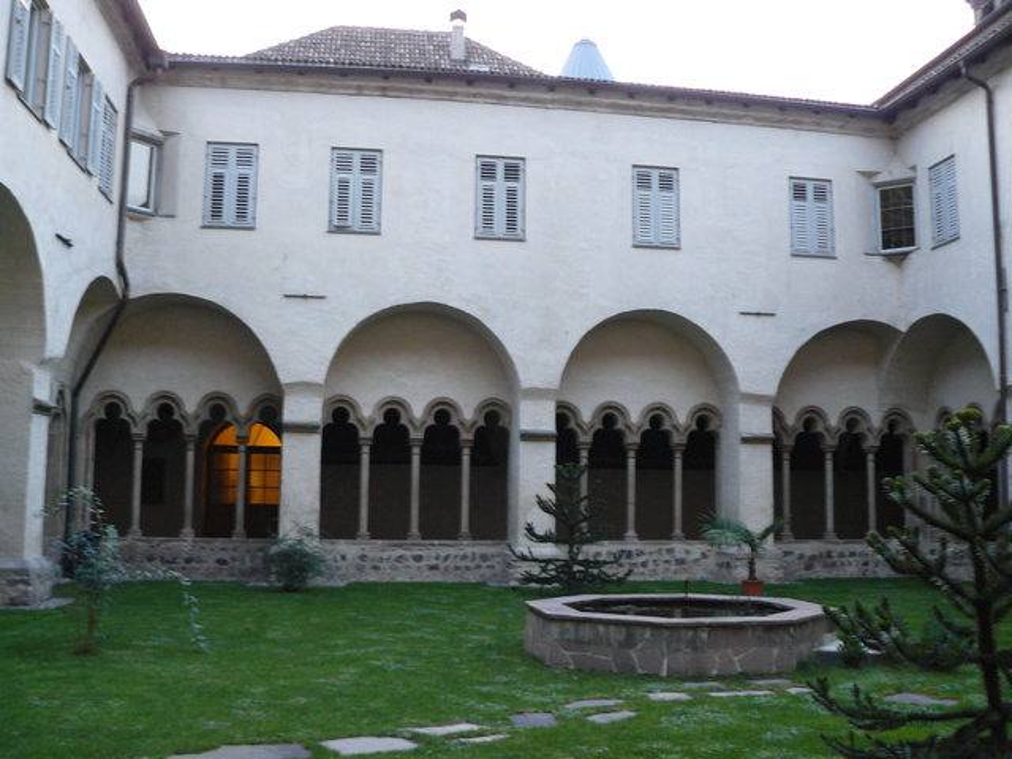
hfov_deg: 51.4
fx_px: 1052
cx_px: 506
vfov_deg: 39.7
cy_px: 380
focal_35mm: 36
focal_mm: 6
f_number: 2.8
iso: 200
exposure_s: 1/6
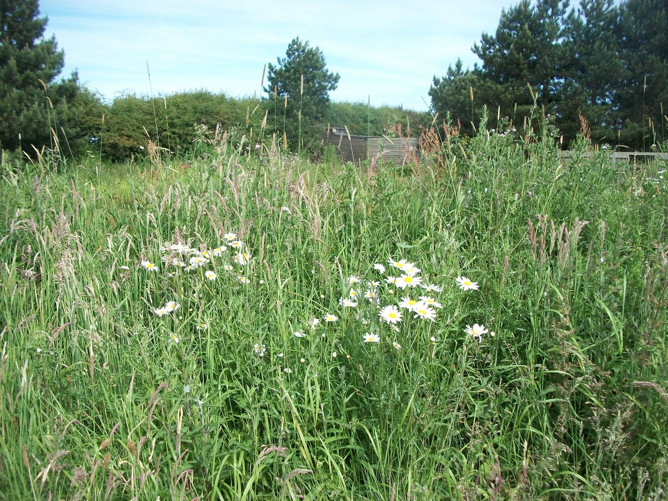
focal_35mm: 32
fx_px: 618
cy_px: 250
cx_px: 334
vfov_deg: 44.2
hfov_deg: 56.8
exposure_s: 1/640
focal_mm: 5.7
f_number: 2.9
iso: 80
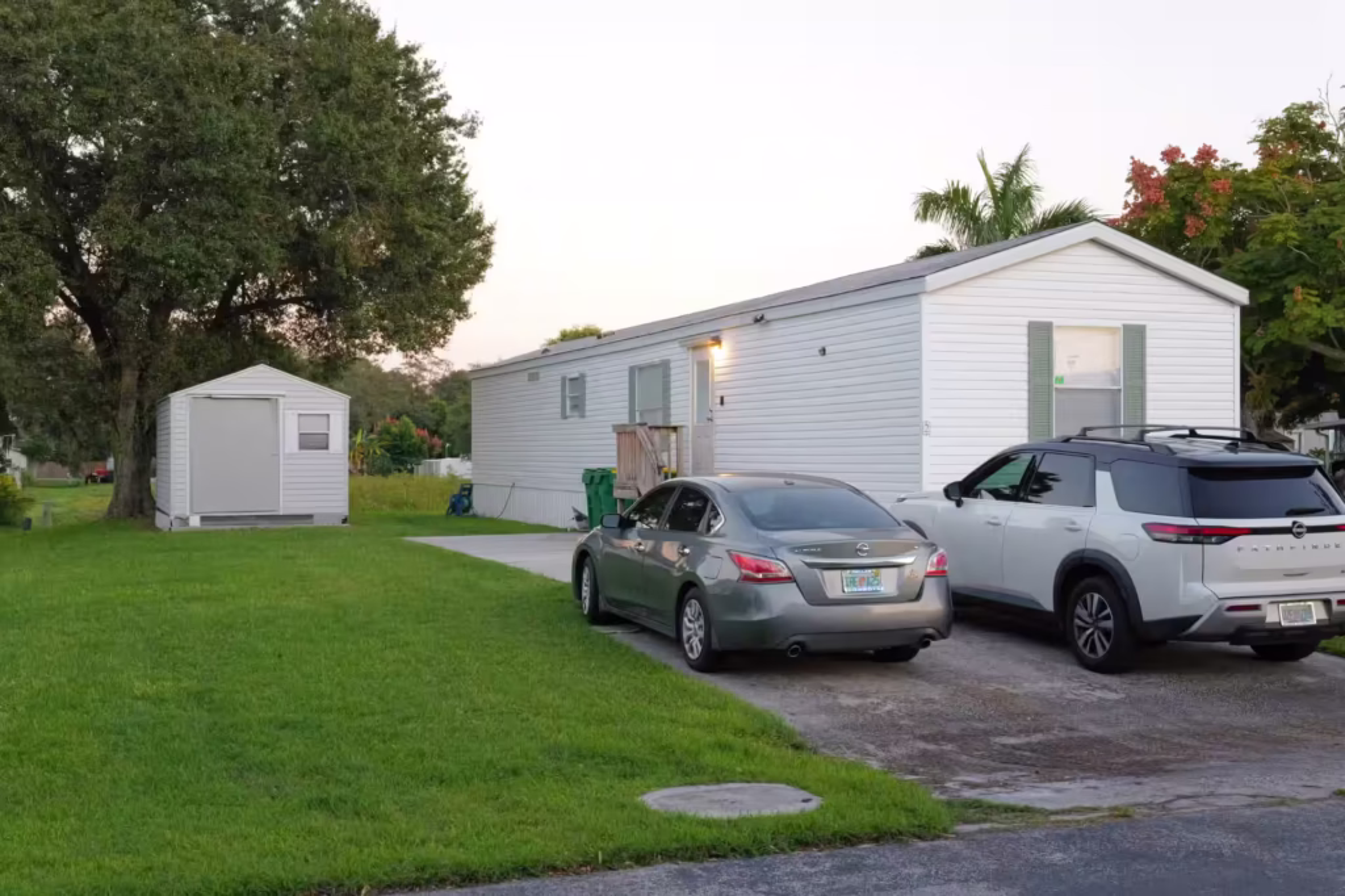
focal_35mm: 43
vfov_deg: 31.2
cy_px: 448
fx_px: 1606
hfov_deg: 45.4
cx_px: 672
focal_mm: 43
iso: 6400
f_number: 16
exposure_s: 1/80
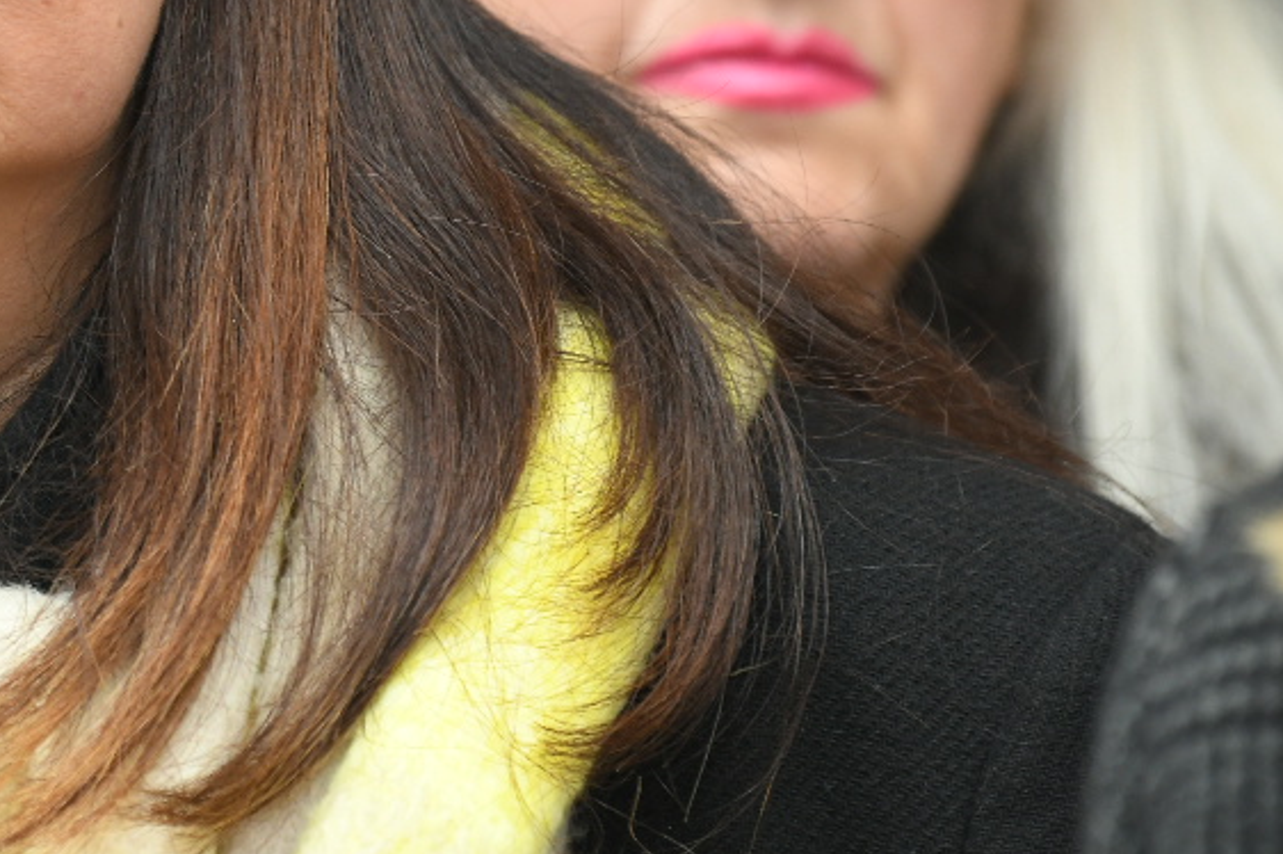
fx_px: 20551
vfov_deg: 2.4
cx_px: -283
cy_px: -48
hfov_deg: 3.6
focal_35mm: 577
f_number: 4
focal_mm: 200
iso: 800
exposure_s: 1/200
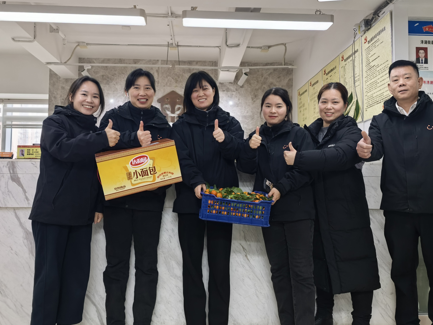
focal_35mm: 32
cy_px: 158
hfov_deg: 56.8
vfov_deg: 44.2
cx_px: 205
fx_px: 400
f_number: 2
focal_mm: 5.75
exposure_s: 1/100
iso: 250
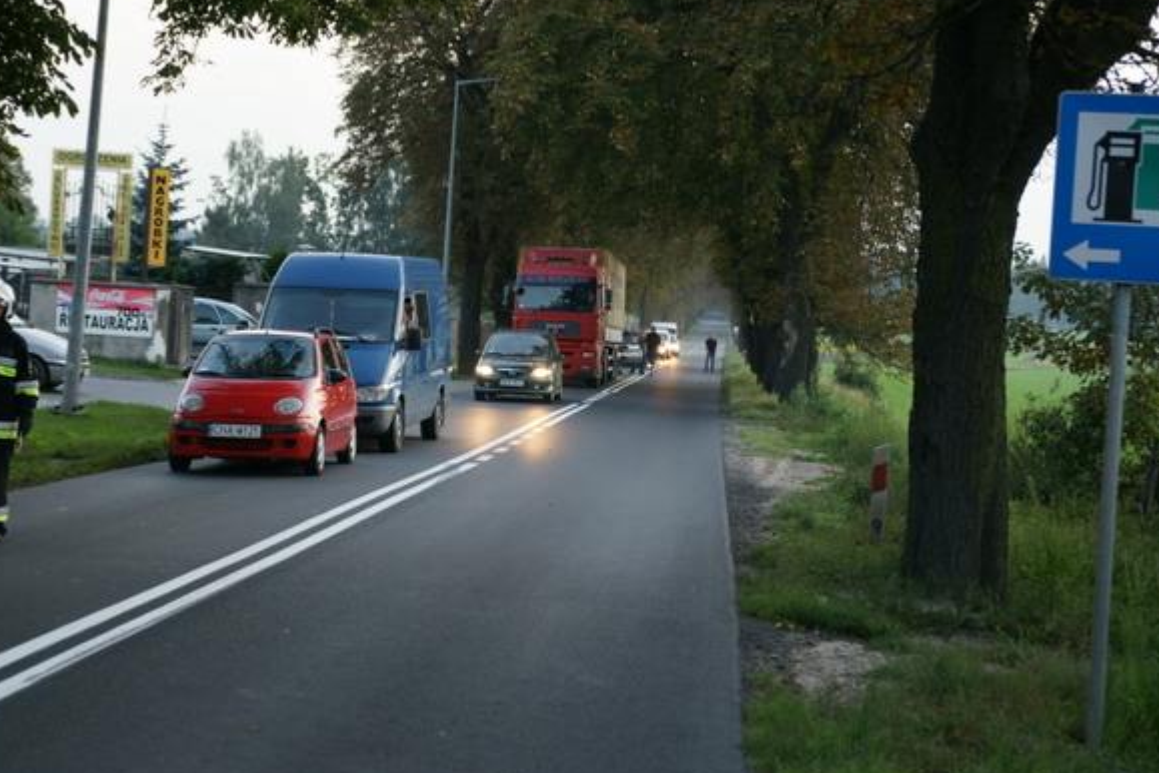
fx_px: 2400
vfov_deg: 18.3
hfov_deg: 27.1
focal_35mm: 75
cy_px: 362
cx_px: 548
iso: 400
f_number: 2.8
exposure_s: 1/80
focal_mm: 45
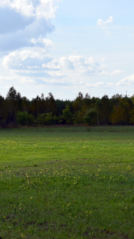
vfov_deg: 14.6
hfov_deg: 8.2
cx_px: 46
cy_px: 119
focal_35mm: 147
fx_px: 929
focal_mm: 62
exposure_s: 1/500
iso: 280
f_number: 11
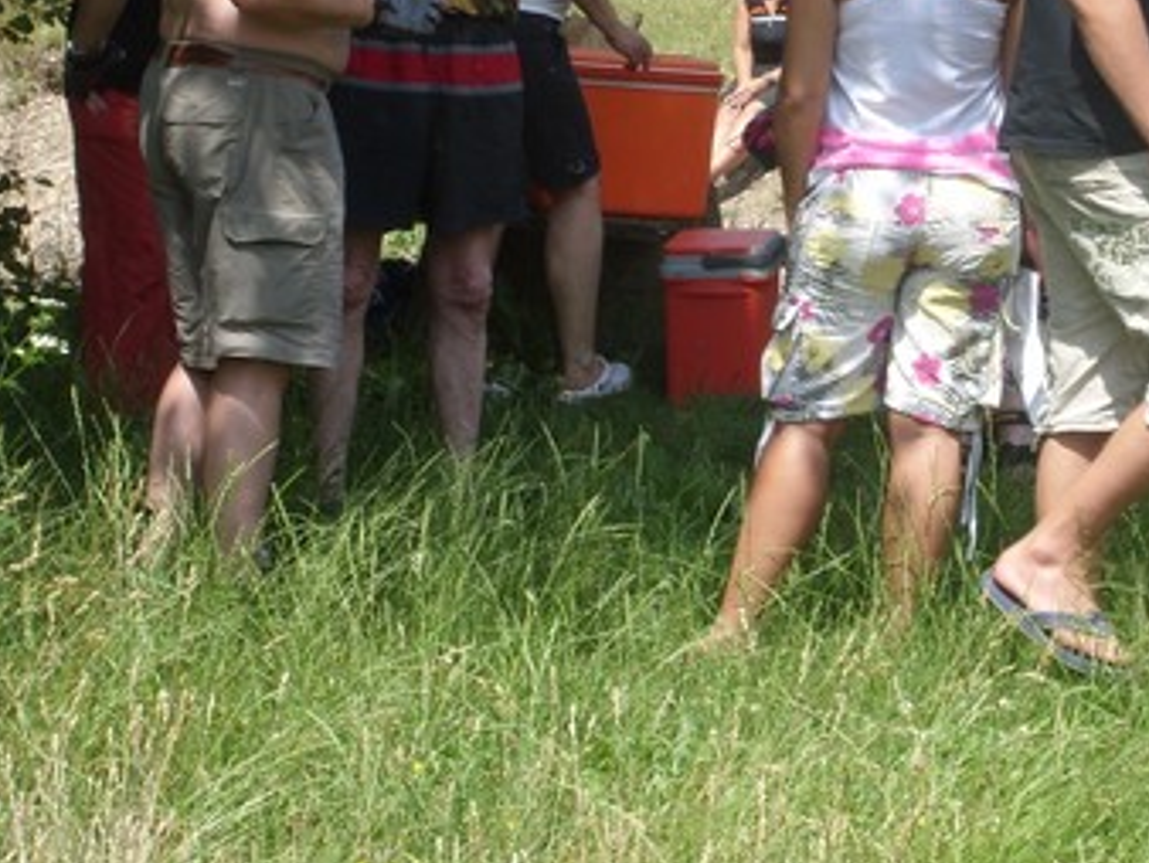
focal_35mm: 184
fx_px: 6112
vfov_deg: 8.1
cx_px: 870
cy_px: 153
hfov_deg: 10.7
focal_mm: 13.8
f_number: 5.8
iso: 50
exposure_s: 1/192
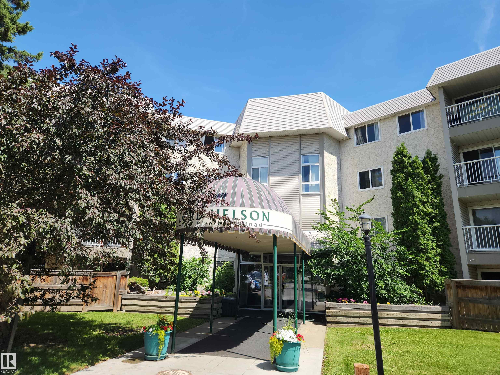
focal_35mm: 23
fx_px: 332
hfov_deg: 73.9
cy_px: 188
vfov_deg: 58.9
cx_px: 250
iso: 20
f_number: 1.8
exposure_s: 1/1036
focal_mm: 5.4
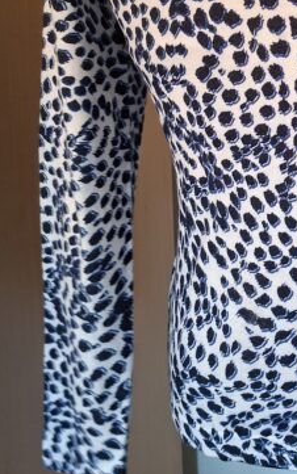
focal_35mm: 54
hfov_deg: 21.9
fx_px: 699
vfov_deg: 35.8
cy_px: 72
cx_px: 371
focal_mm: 5.54
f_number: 1.8
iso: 320
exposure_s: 1/40
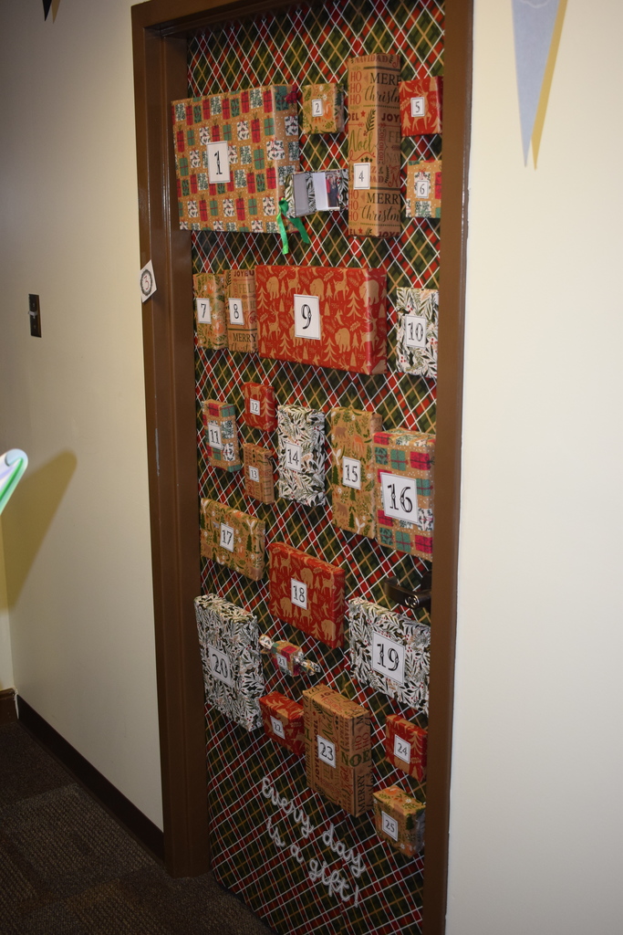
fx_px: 1051
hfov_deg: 33.0
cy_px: 468
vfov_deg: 47.9
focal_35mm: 40
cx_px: 312
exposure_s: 1/80
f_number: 4.5
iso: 800
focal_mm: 27
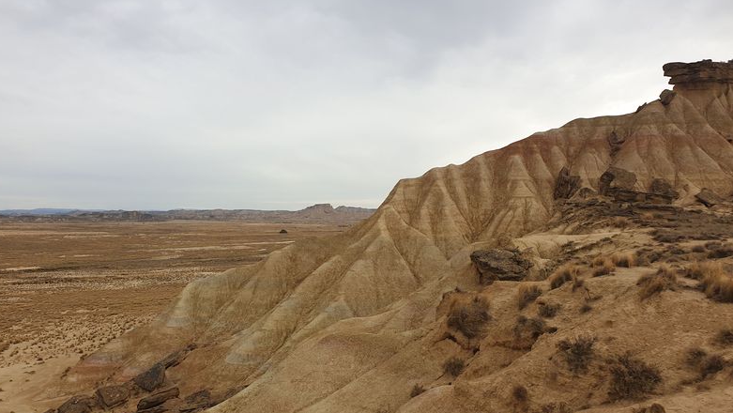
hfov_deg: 66.0
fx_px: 564
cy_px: 243
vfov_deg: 40.1
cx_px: 362
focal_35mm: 29
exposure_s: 1/456
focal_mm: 4.3
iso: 50
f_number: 2.4
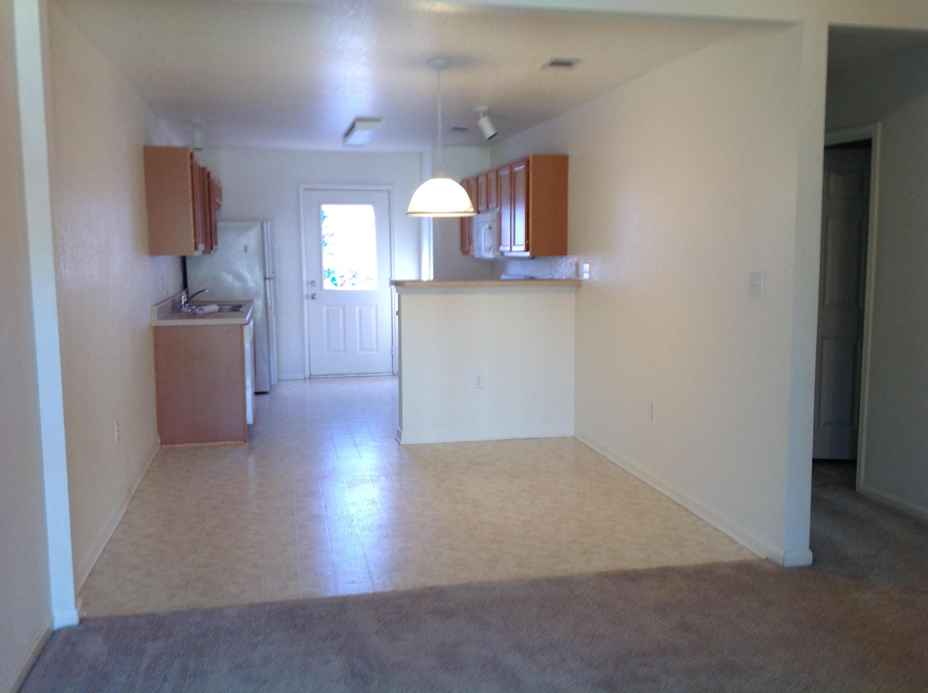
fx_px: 937
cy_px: 346
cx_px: 464
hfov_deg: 52.7
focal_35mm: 35
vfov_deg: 40.6
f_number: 2.4
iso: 64
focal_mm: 4.28
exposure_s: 1/20
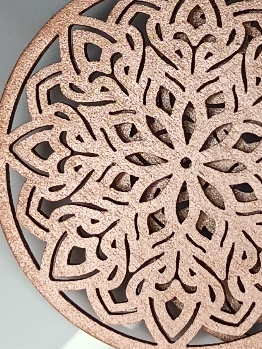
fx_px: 1191
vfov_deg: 16.7
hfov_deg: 12.4
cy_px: 133
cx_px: 273
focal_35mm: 118
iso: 503
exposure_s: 1/100
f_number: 16
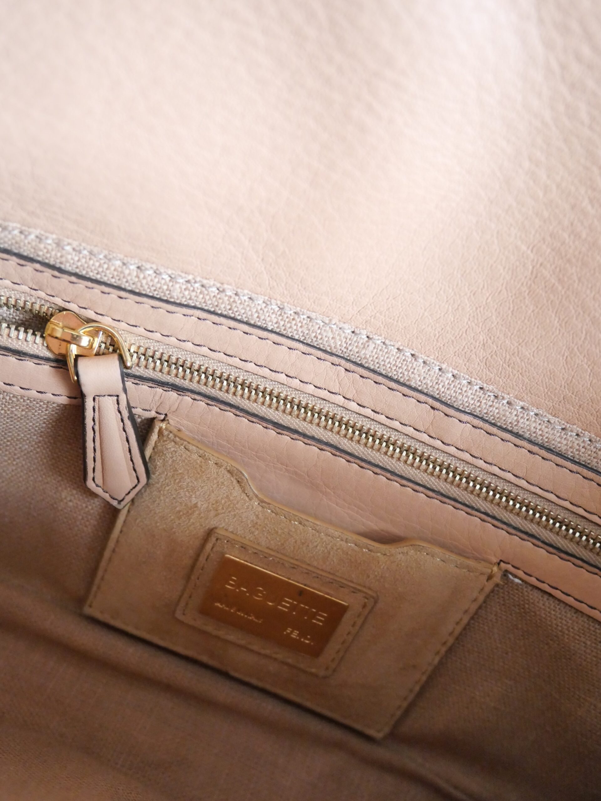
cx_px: 300
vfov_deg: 60.0
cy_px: 400
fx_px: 694
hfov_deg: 46.8
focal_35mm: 30
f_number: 3.7
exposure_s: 1/60
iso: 3200
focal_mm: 15
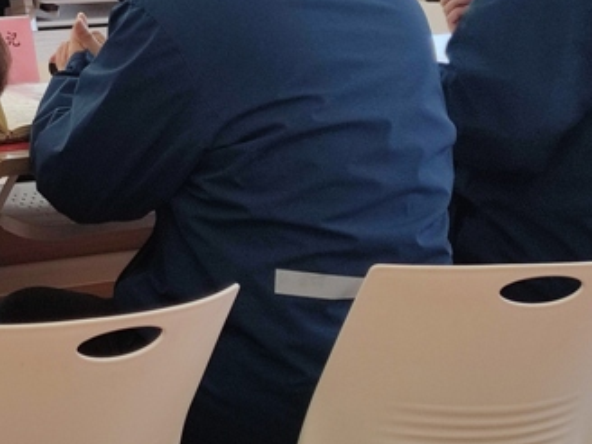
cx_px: -308
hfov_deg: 14.4
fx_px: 2172
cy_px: -108
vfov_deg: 11.4
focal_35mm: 127
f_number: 1.69
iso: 107
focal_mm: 6.72
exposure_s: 1/50
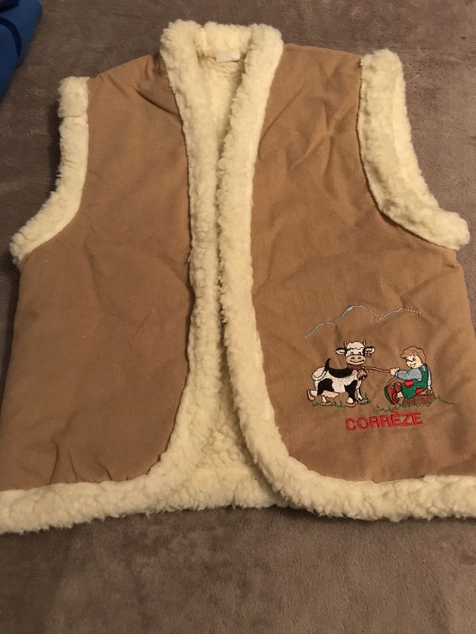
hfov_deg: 49.7
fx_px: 513
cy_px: 317
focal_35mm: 28
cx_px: 238
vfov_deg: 63.4
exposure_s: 1/6
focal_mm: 3.99
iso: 80
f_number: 1.8
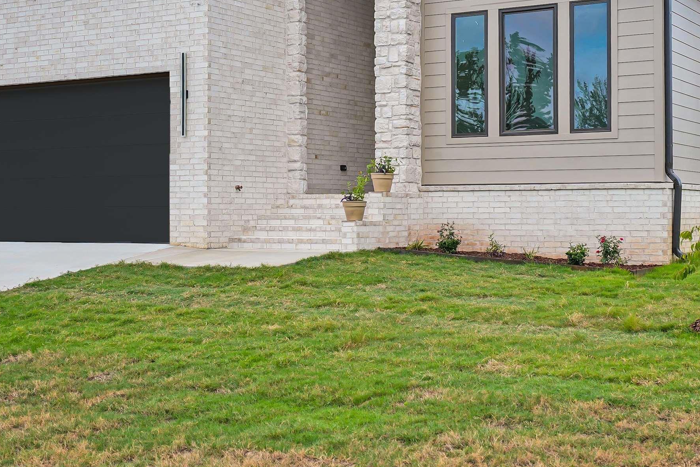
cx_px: 410
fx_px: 1109
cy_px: 68
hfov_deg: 35.0
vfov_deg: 23.3
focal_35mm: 57
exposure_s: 1/800
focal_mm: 33
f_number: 4
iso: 200
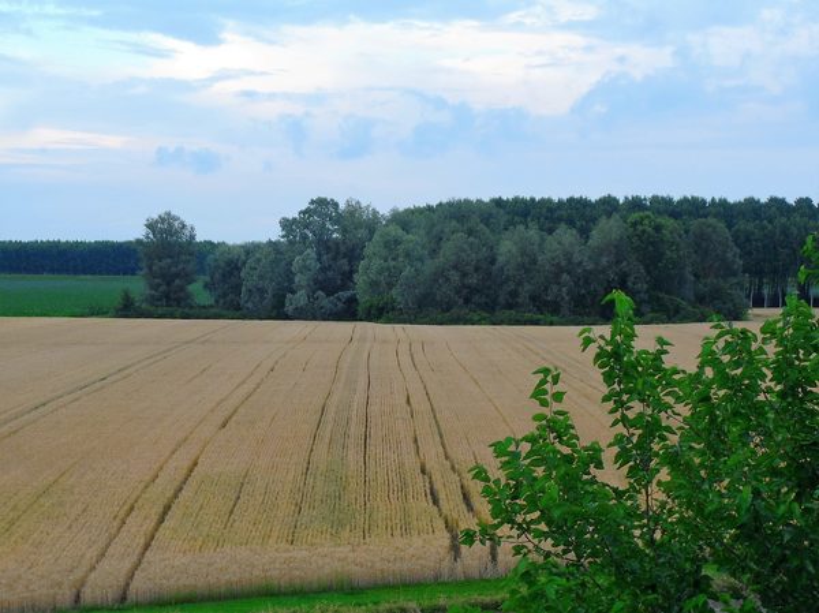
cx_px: 410
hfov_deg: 25.0
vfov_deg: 18.9
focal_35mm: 78
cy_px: 306
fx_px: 1844
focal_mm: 13.9
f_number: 3.8
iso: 100
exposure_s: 1/125
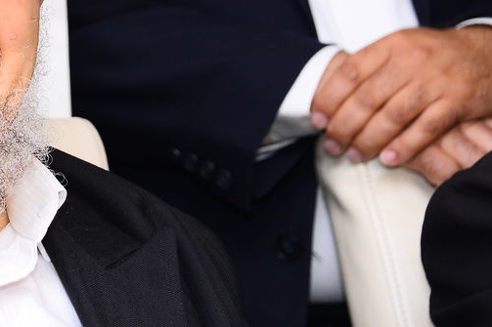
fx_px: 3989
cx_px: -135
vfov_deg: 4.7
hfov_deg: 7.0
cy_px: -4
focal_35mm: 292
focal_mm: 105
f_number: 6.3
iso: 800
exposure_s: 1/125
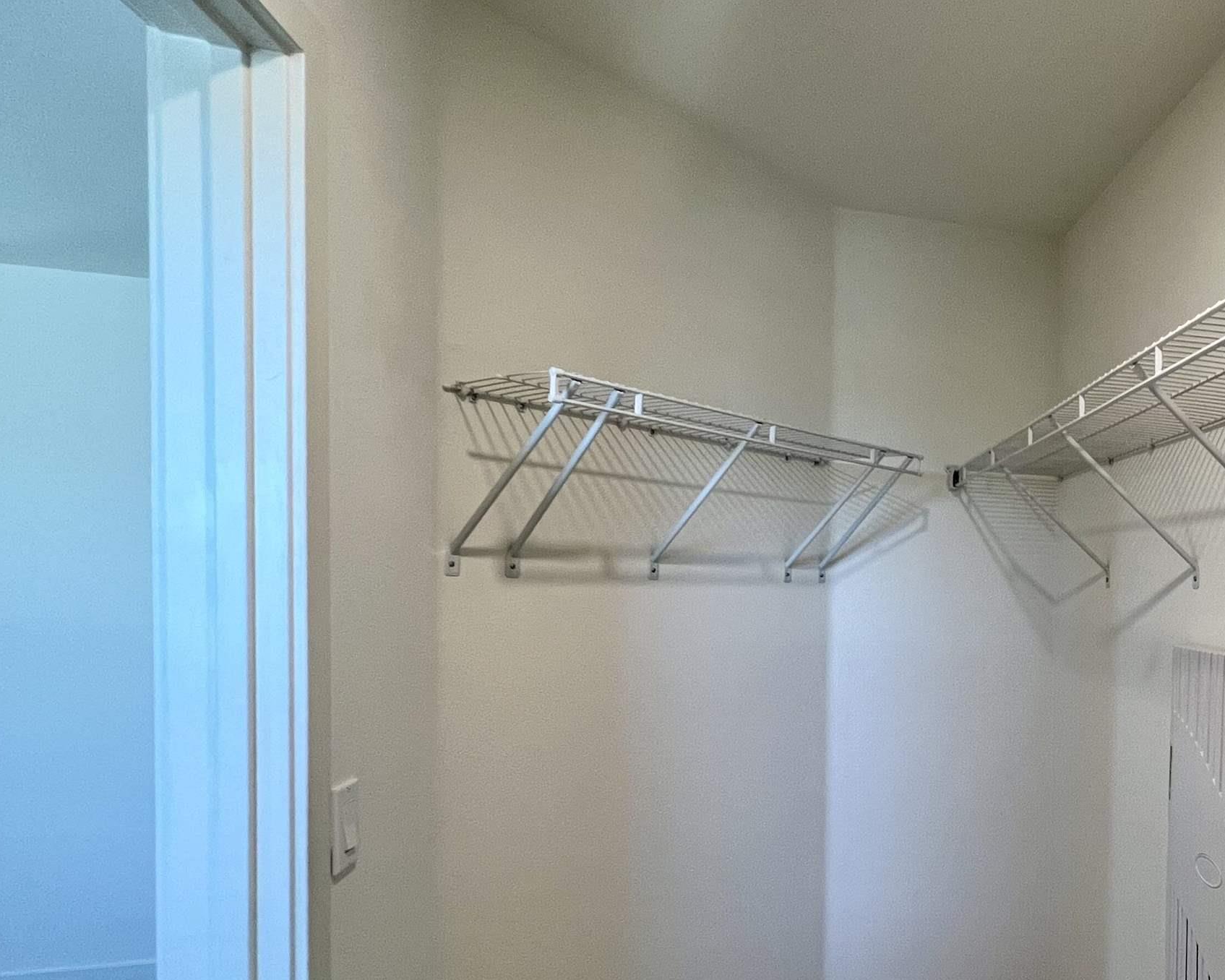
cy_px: 612
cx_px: 1045
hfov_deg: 63.6
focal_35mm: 23
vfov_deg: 60.1
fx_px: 834
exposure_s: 1/120
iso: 160
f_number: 1.8
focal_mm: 1.57
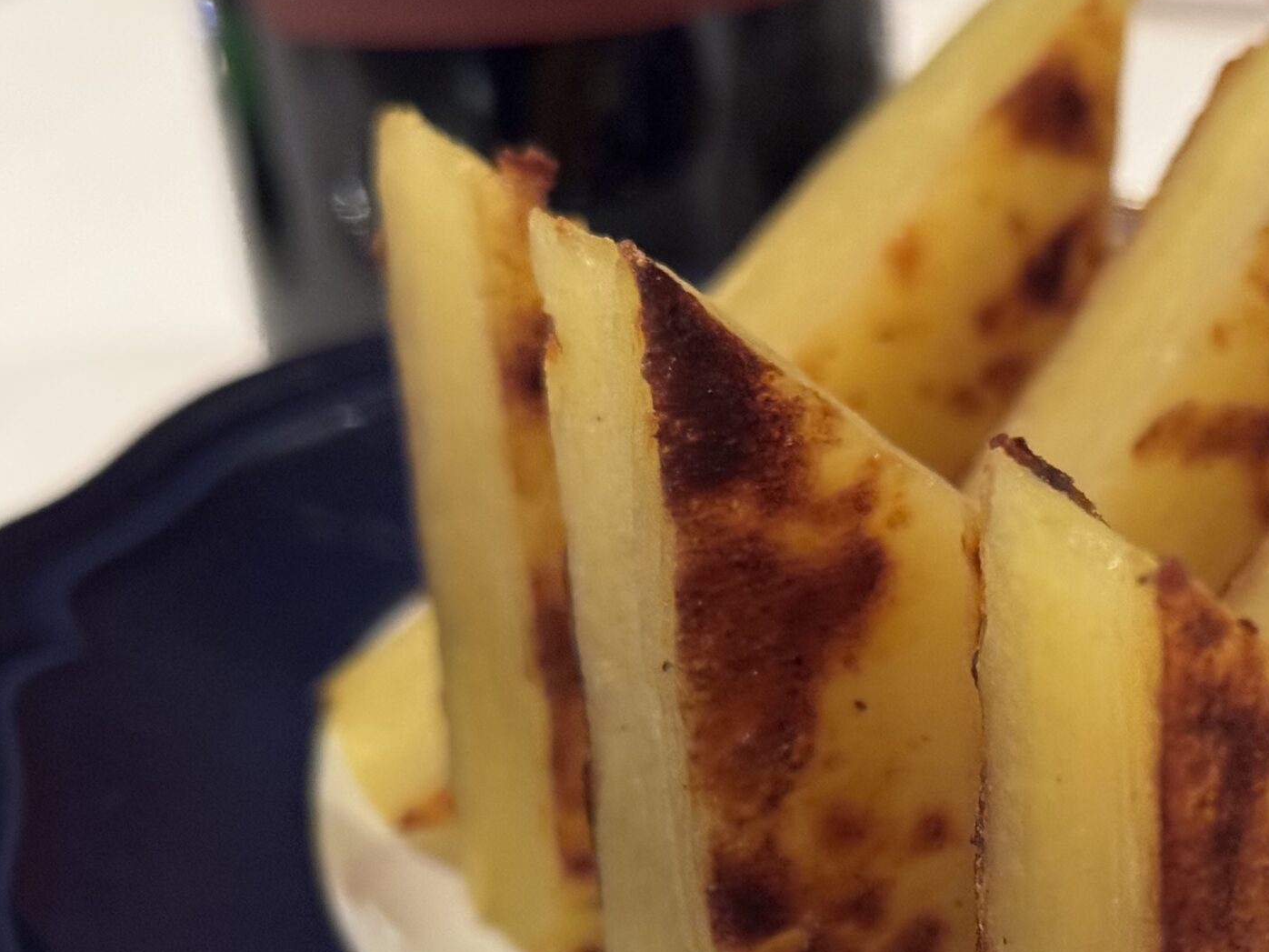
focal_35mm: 88
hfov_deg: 21.8
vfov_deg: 16.7
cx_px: 1119
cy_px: 746
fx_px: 3226
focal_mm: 6.76
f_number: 1.78
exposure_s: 1/25
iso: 500
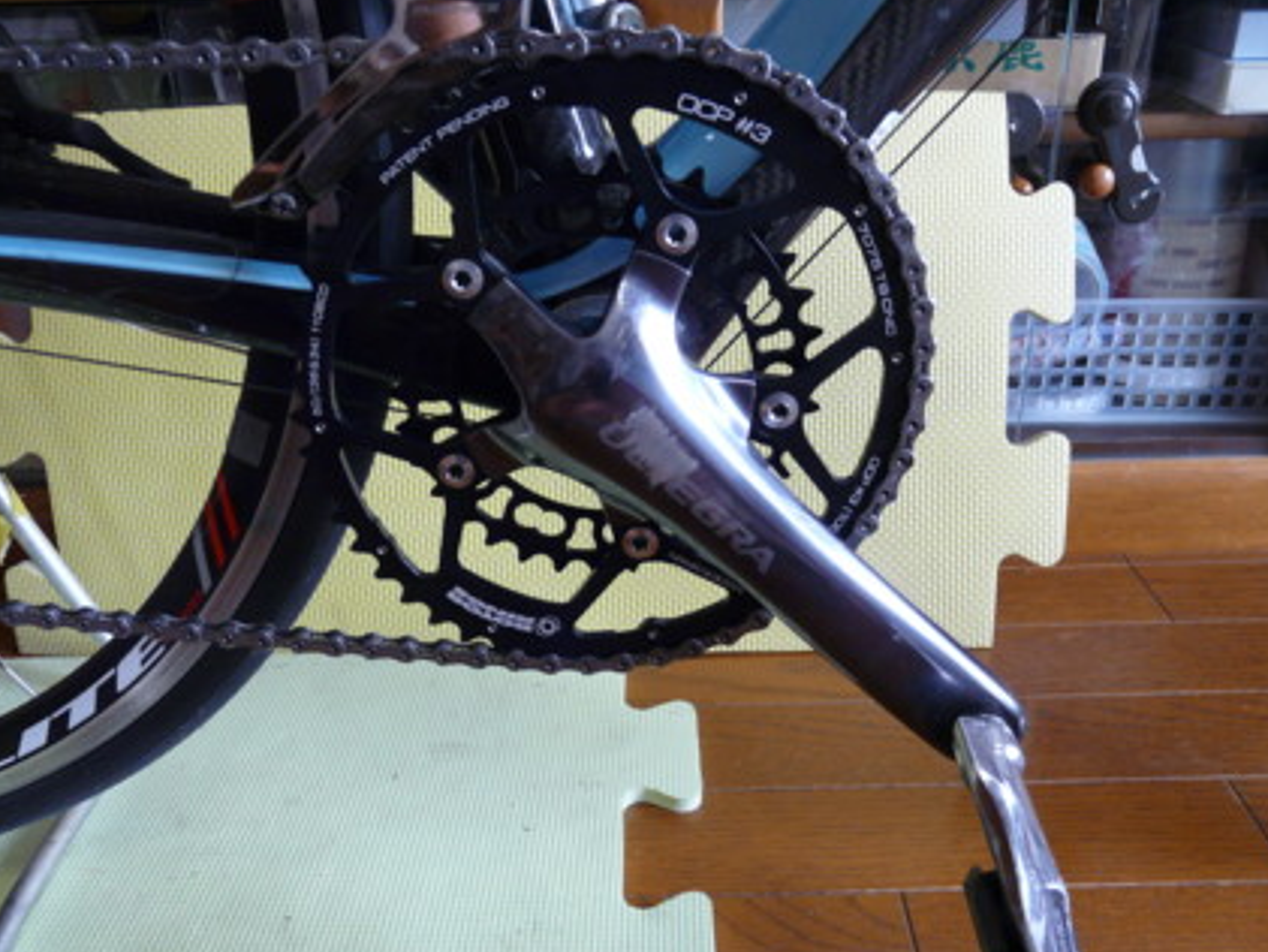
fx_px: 1136
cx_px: 623
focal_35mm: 31
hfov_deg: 58.3
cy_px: 485
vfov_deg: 45.5
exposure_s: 1/30
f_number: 2.8
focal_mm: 4.6
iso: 200
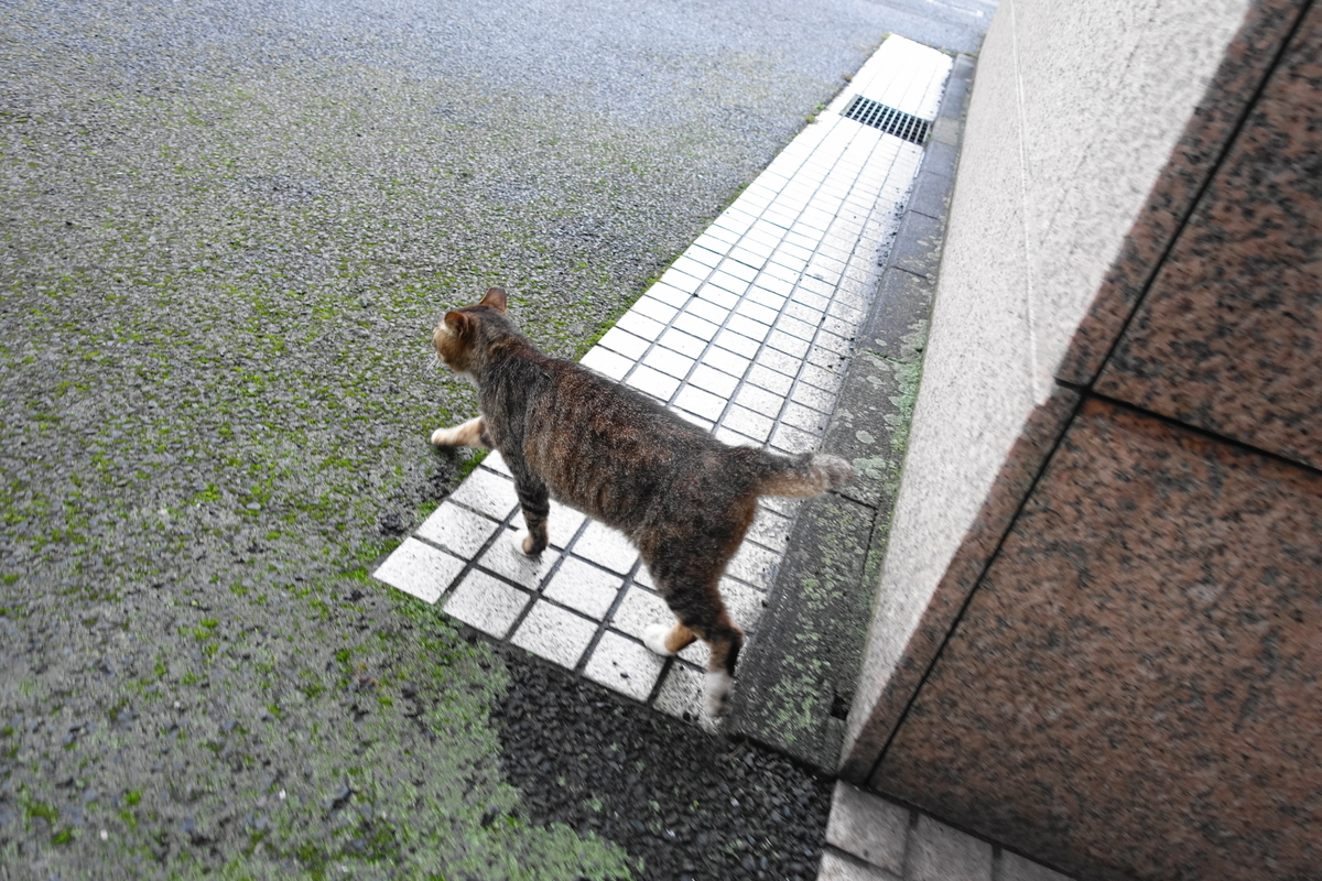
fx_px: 881
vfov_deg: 53.1
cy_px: 440
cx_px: 661
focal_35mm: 24
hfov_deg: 73.7
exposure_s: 1/100
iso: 400
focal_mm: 8.8
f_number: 2.2
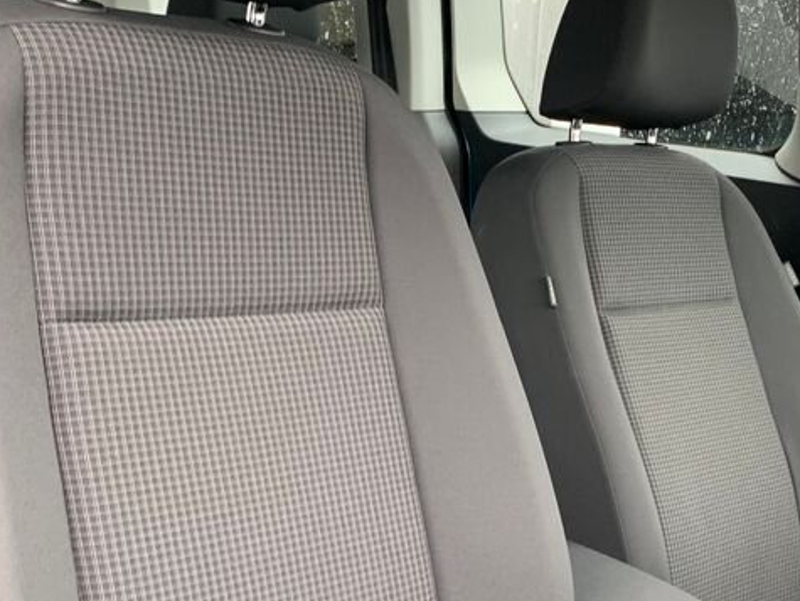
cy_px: 424
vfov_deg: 25.9
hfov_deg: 33.8
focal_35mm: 56
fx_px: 1295
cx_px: 576
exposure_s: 1/60
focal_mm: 4.25
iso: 100
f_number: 1.8
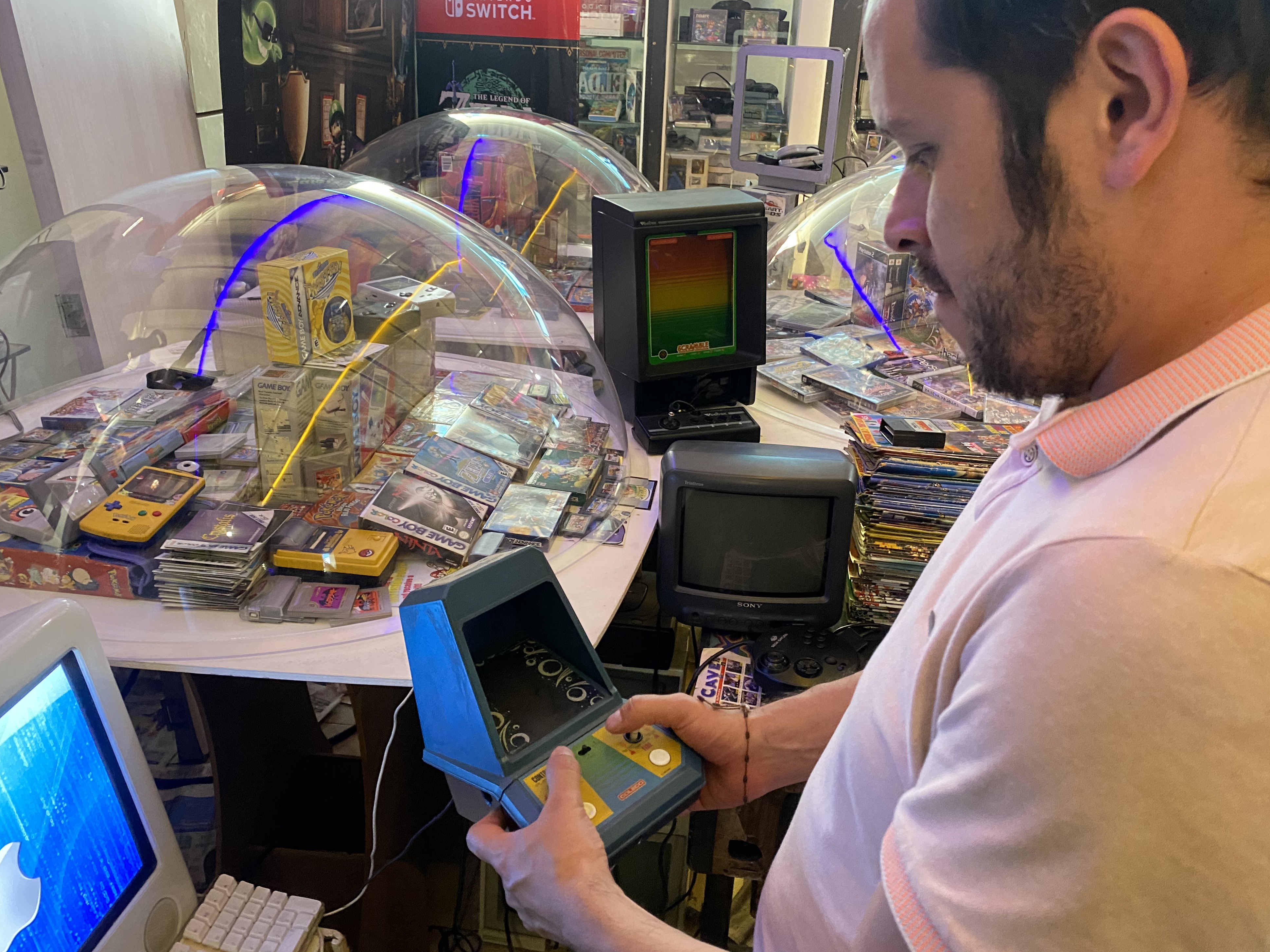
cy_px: 472
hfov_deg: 65.3
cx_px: 636
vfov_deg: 51.4
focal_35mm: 27
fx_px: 991
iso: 500
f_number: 1.8
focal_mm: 4.25
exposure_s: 1/32
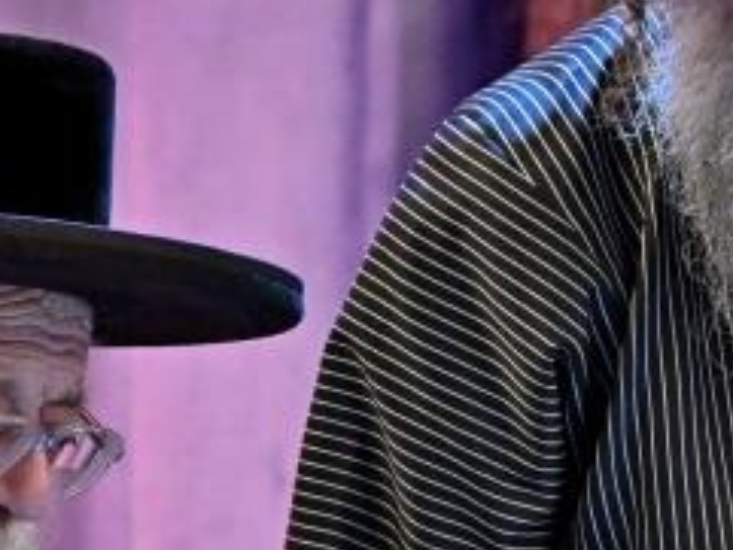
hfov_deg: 4.6
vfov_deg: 3.5
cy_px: 520
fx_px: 9089
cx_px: 356
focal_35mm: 429
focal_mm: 70
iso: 1250
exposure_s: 1/125
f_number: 4
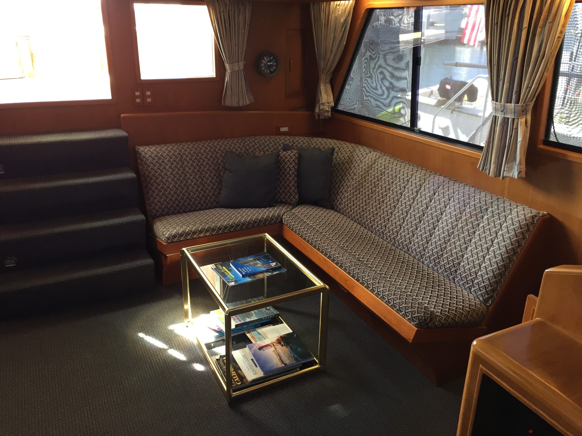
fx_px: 488
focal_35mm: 29
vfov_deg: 48.2
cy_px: 218
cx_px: 291
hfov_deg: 61.7
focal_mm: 4.15
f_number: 2.2
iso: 64
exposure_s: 1/30
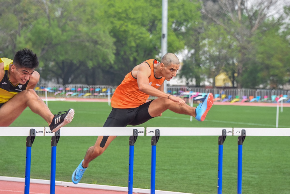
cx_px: 145
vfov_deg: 7.3
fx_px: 1510
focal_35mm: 188
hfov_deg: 11.0
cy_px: 97
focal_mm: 125
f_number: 5.6
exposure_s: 1/640
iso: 400
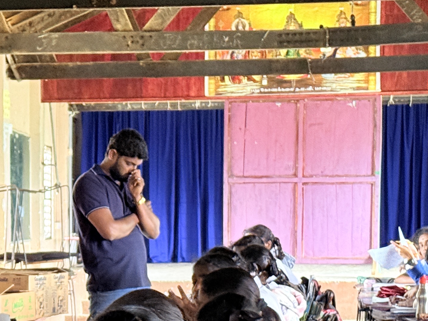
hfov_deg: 14.3
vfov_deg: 10.8
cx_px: 22
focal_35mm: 136
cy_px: 330
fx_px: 1681
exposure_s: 1/40
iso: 400
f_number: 1.78
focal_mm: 6.76
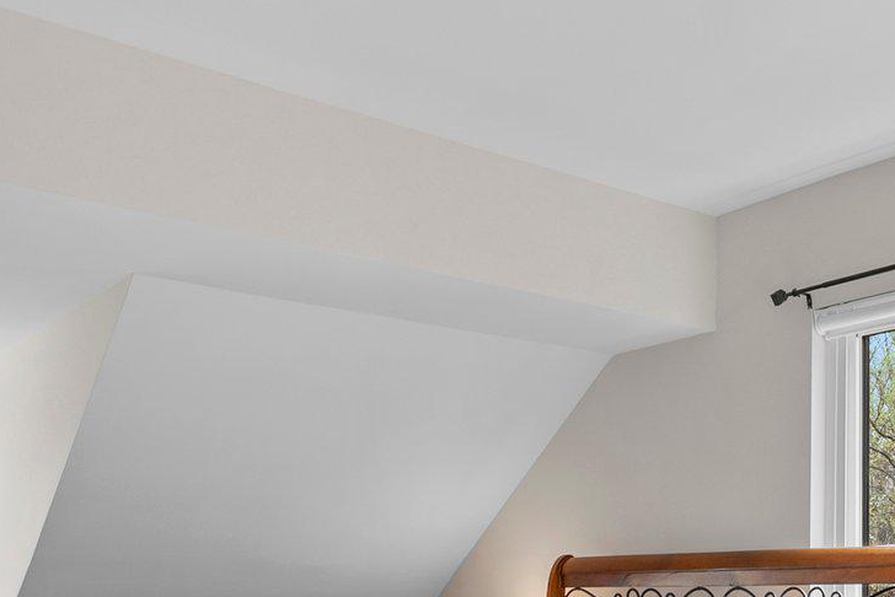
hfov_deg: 40.7
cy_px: 632
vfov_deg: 27.7
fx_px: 1119
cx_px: 783
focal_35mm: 45
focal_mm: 16
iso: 250
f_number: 8
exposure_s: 1/20
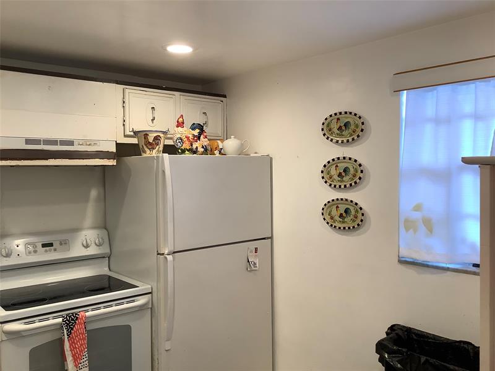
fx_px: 443
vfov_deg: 45.4
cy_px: 186
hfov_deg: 58.4
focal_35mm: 31
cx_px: 248
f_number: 2.4
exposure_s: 1/60
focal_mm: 3.3
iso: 64
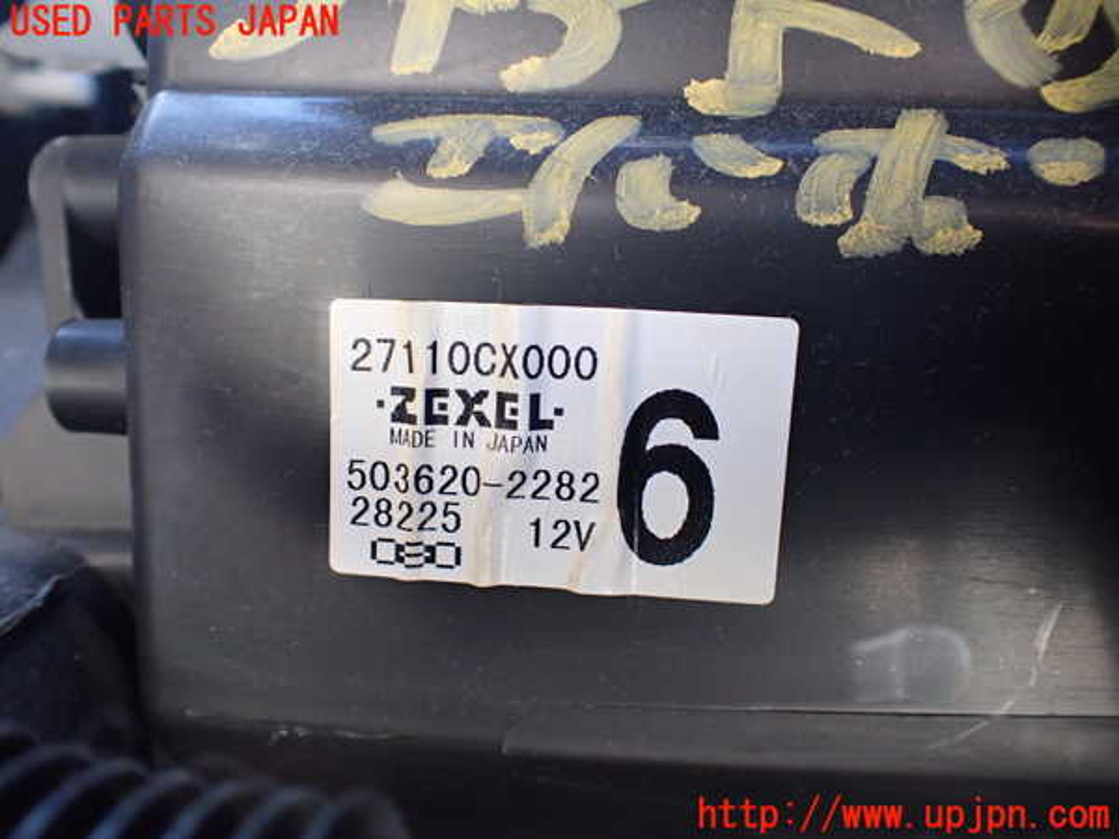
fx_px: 970
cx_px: 560
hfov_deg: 60.0
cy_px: 420
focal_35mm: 30
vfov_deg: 46.8
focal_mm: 5.4
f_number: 2.3
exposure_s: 1/125
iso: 500
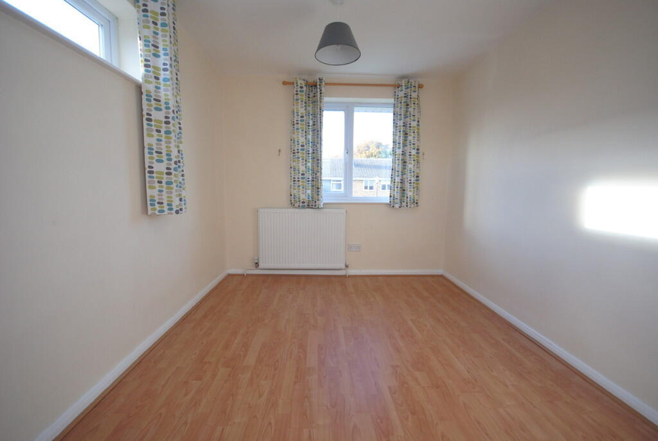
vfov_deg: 77.6
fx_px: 275
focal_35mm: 15
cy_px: 220
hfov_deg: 100.3
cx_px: 329
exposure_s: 1/125
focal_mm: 10
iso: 360
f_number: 4
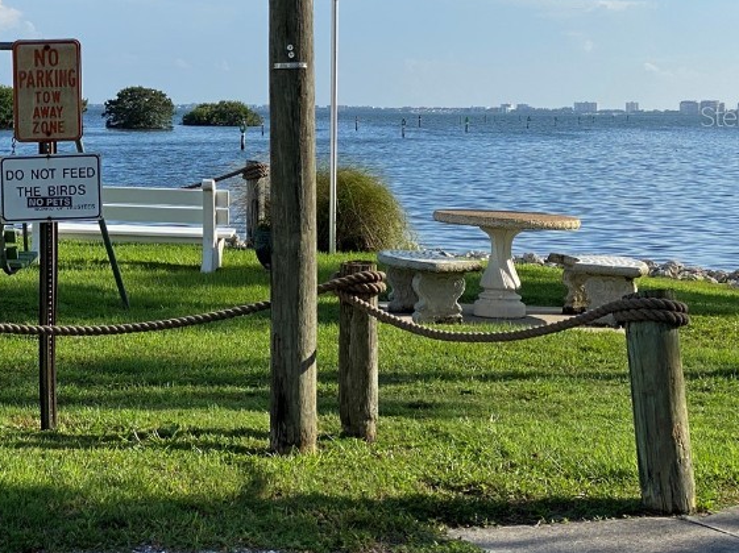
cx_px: 150
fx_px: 2027
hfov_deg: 20.4
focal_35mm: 95
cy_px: 116
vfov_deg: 15.4
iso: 20
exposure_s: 1/1776
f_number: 2
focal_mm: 6
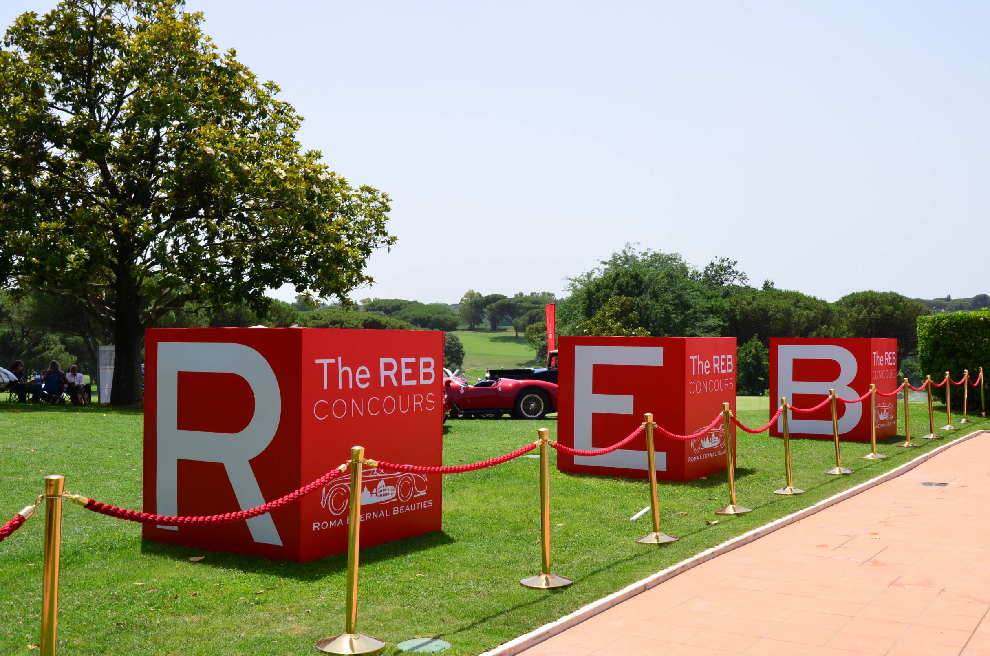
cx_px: 519
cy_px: 318
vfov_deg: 33.6
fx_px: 1085
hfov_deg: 49.0
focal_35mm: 40
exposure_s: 1/400
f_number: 10
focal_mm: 25
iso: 200
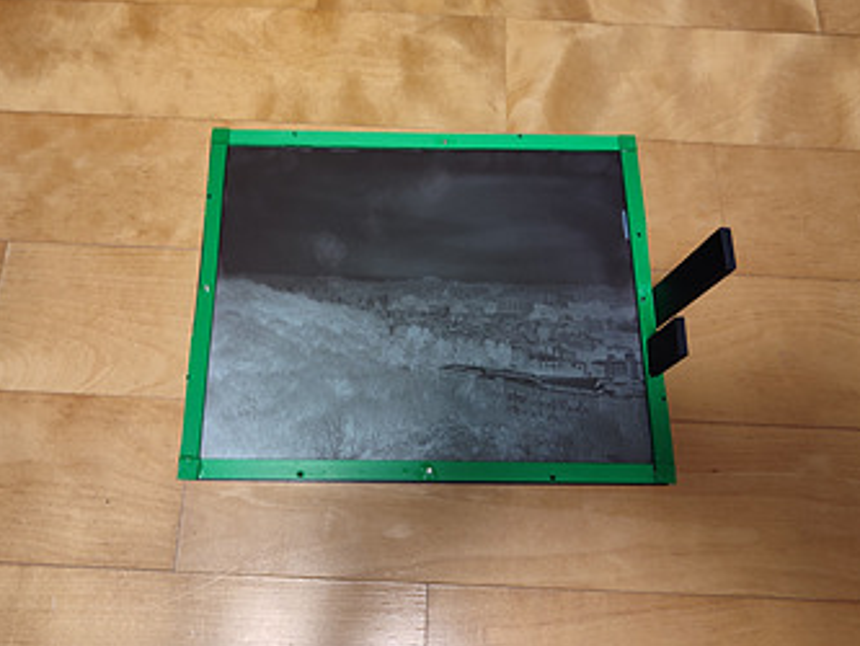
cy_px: 295
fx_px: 746
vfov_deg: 46.8
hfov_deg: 59.8
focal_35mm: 30
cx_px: 382
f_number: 1.89
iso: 793
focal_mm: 5.95
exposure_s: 1/40
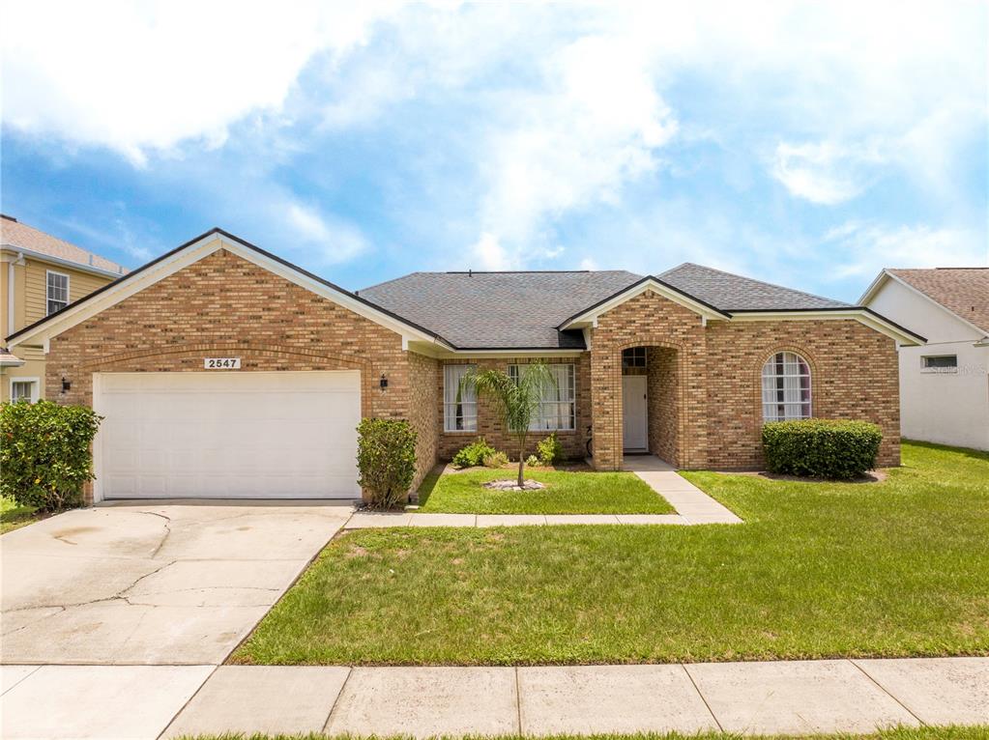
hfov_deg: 71.6
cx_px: 494
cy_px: 370
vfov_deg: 56.8
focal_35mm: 24
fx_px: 685
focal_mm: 12.29
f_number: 2.8
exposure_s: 1/3200
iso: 100
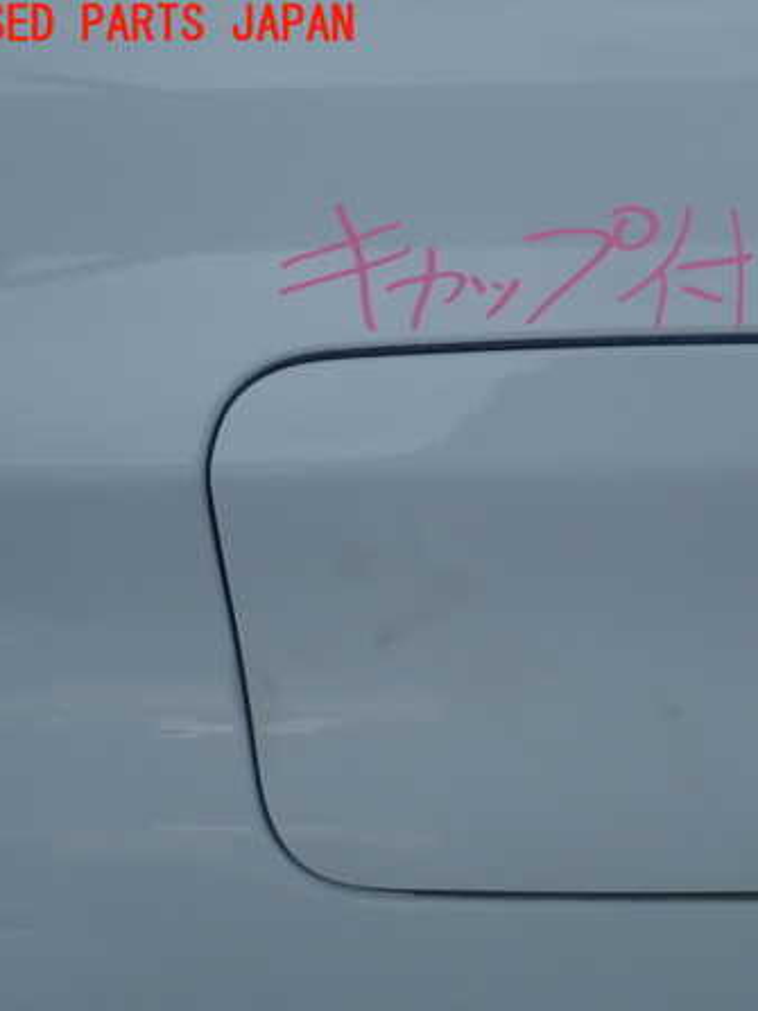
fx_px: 1490
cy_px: 507
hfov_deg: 27.9
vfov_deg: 37.5
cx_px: 622
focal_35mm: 51
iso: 100
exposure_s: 1/640
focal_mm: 6.86
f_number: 3.5
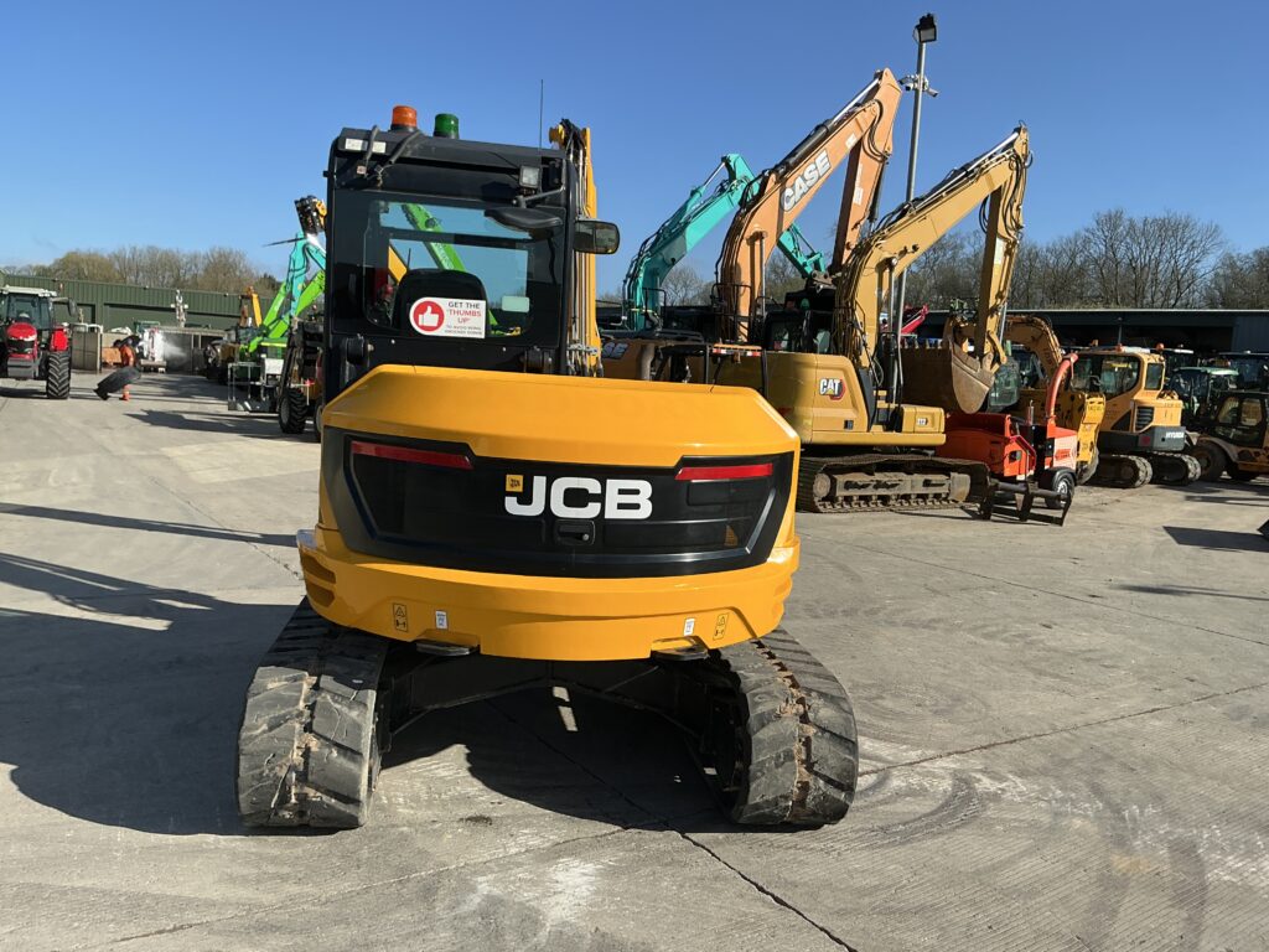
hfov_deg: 63.4
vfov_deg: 49.7
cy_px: 476
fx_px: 1026
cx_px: 634
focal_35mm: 28
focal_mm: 3
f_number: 1.8
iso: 25
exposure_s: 1/1786
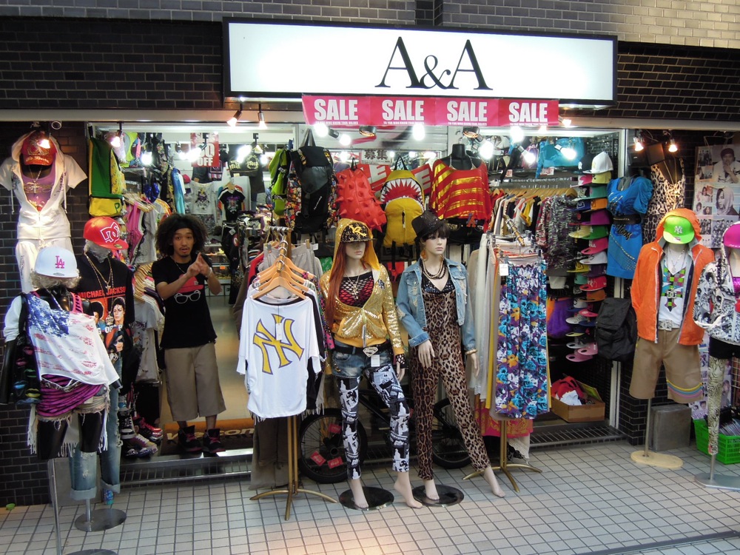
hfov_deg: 52.6
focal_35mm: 35
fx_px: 748
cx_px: 370
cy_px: 278
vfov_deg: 40.7
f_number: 3.2
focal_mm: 6.3
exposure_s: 1/60
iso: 160
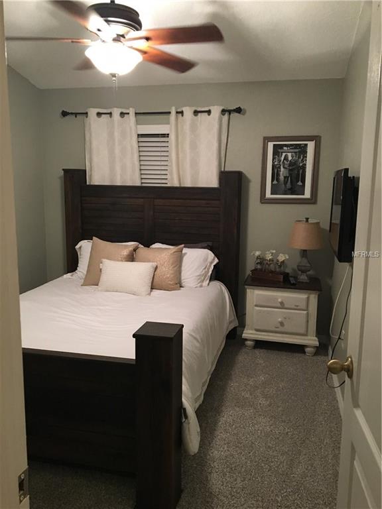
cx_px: 191
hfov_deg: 48.2
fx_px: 427
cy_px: 254
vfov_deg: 61.7
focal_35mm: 29
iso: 200
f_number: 2.2
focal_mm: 4.15
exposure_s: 1/30
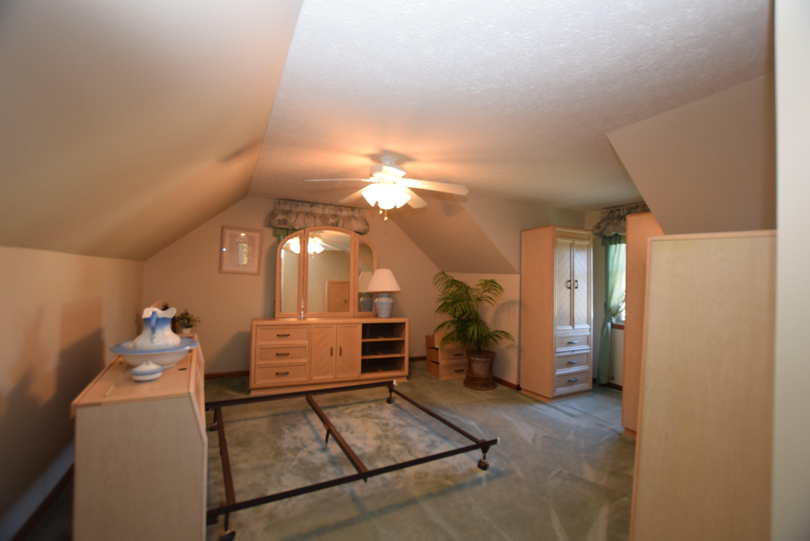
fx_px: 338
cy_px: 270
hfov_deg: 100.3
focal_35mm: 15
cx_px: 405
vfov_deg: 77.4
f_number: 4
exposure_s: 1/60
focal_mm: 10
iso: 800
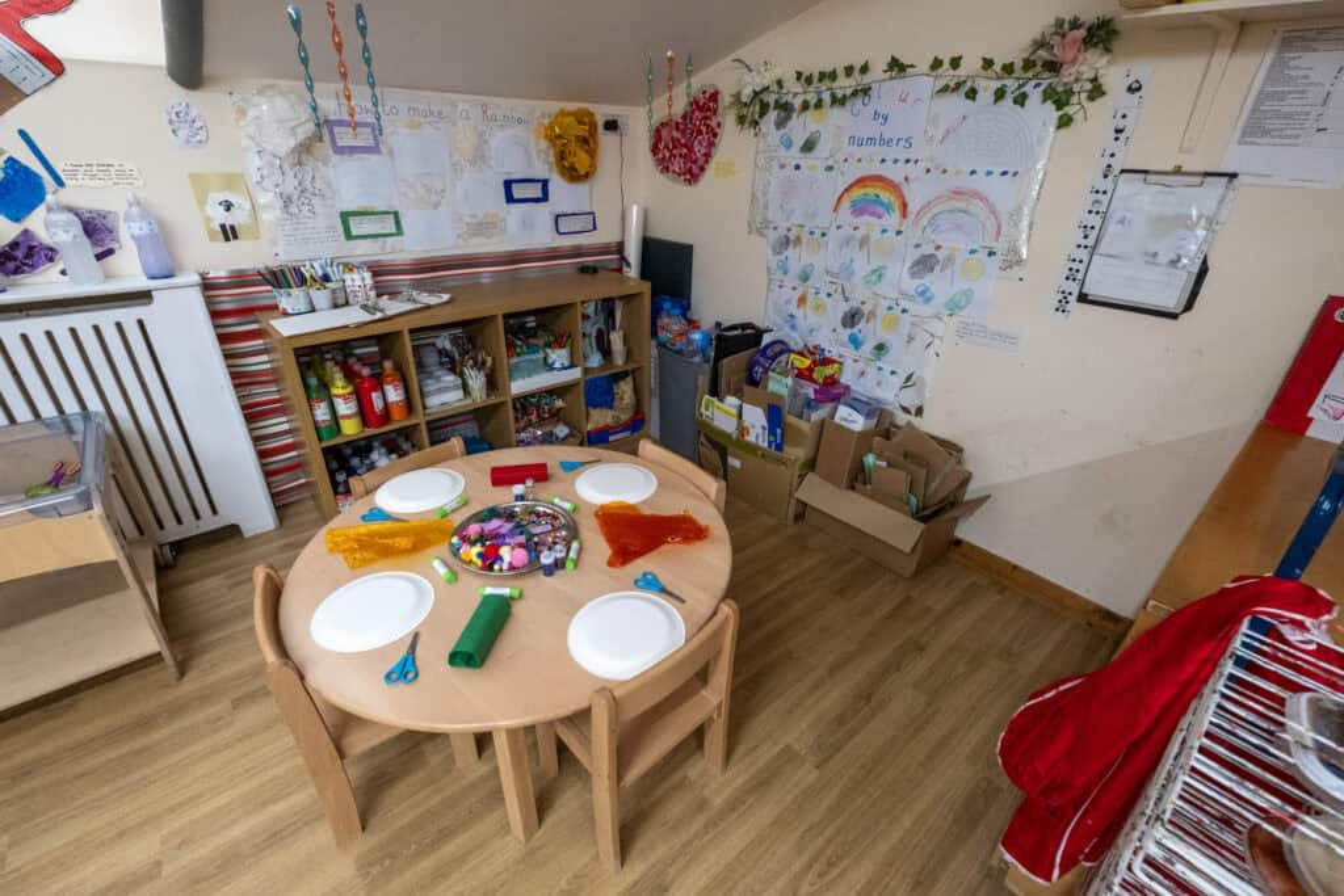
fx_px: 560
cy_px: 448
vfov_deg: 77.3
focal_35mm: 15
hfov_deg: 100.4
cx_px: 672
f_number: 5.6
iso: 1600
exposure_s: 1/50
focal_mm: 10
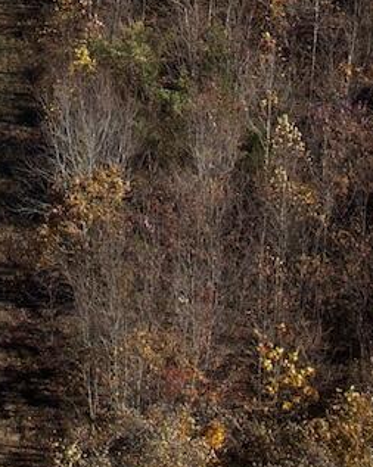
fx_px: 1962
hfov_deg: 10.6
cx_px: -102
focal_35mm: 142
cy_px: -339
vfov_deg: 12.5
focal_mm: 12.29
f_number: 2.8
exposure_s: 1/1600
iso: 140
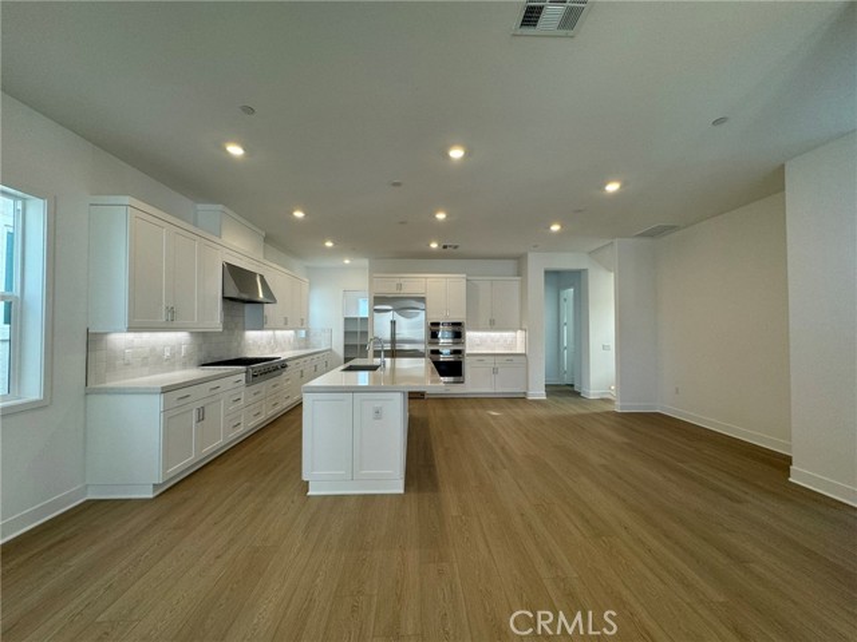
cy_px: 321
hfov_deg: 102.1
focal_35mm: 14
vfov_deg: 85.7
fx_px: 347
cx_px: 428
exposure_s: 1/120
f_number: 2.2
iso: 100
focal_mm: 2.22
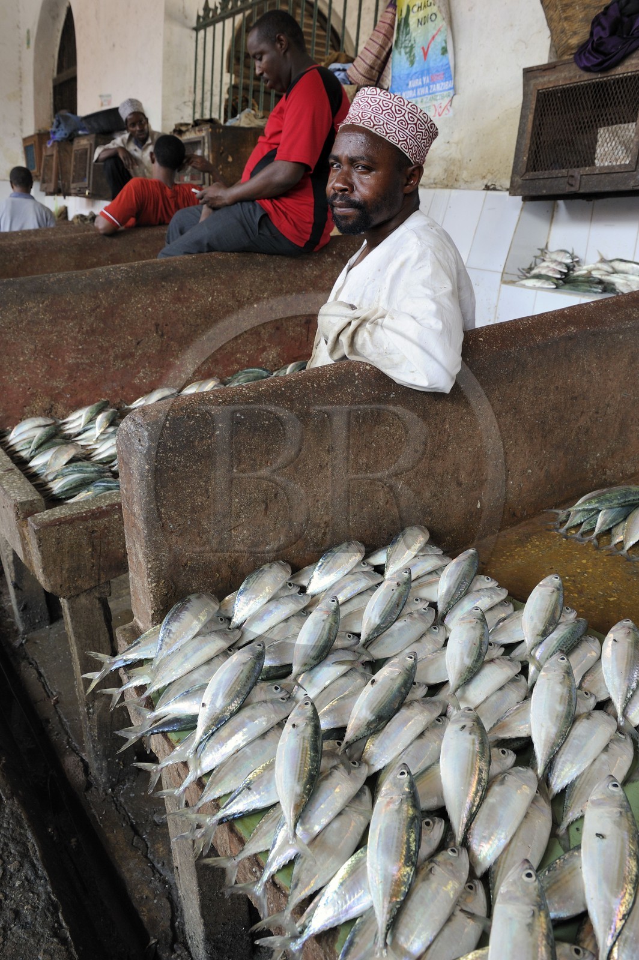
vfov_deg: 63.7
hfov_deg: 44.9
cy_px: 480
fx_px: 773
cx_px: 320
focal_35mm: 29
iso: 800
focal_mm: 29
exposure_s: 1/50
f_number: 8
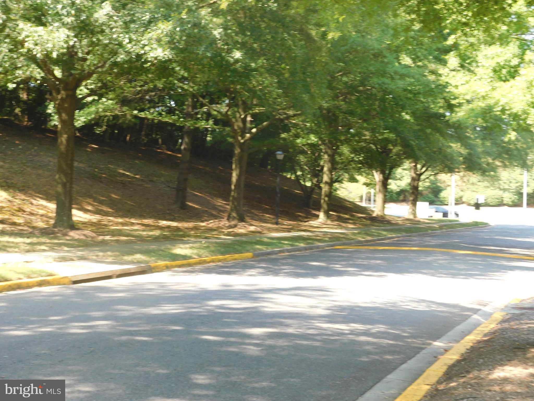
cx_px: 267
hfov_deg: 32.7
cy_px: 200
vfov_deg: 24.8
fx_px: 910
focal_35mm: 59
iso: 125
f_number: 4
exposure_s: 1/100
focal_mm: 10.4
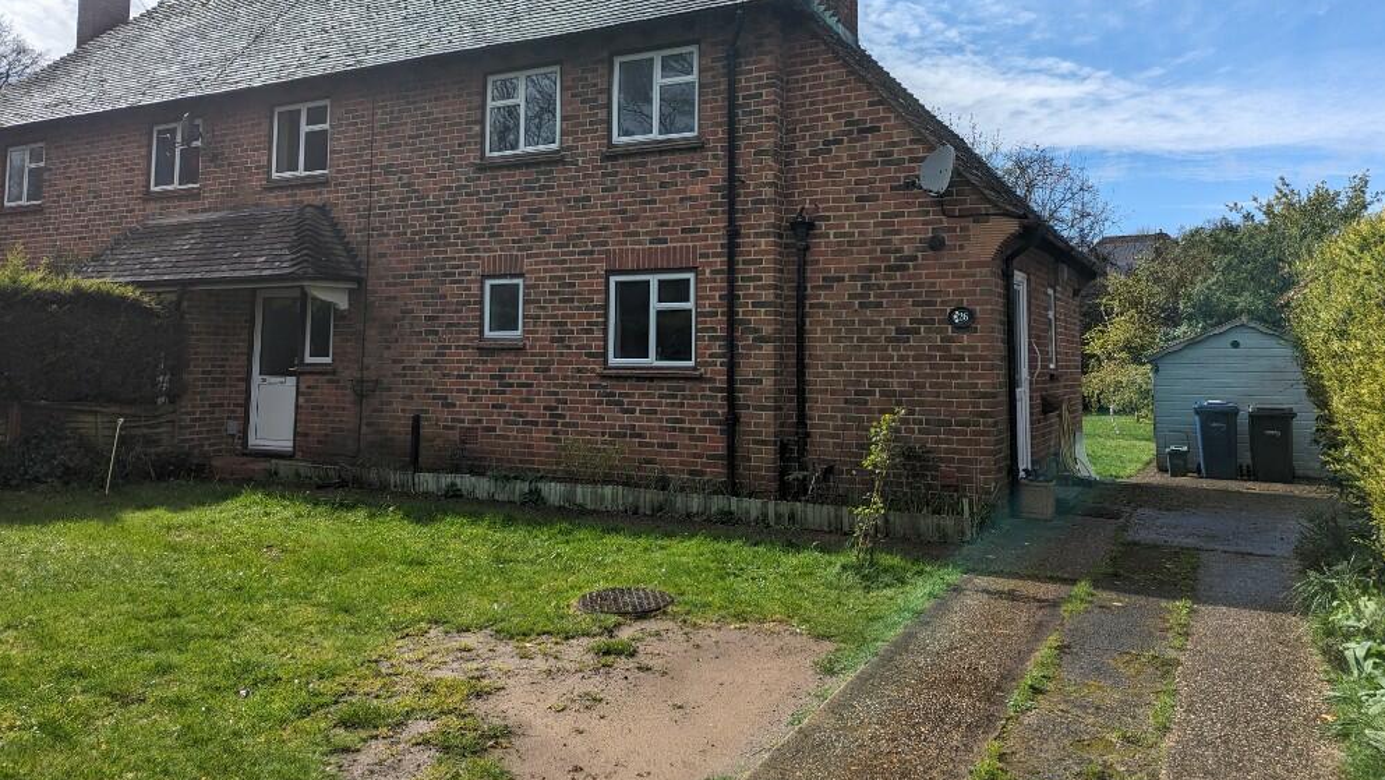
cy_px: 259
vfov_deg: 42.3
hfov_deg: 69.8
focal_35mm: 27
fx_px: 992
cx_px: 690
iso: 44
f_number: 1.85
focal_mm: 6.81
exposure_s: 1/3425
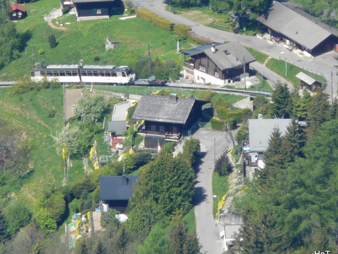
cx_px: 101
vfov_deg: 2.1
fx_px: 7000
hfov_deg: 2.8
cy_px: 88
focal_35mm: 717
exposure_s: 1/320
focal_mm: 82.8
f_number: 5.6
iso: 100
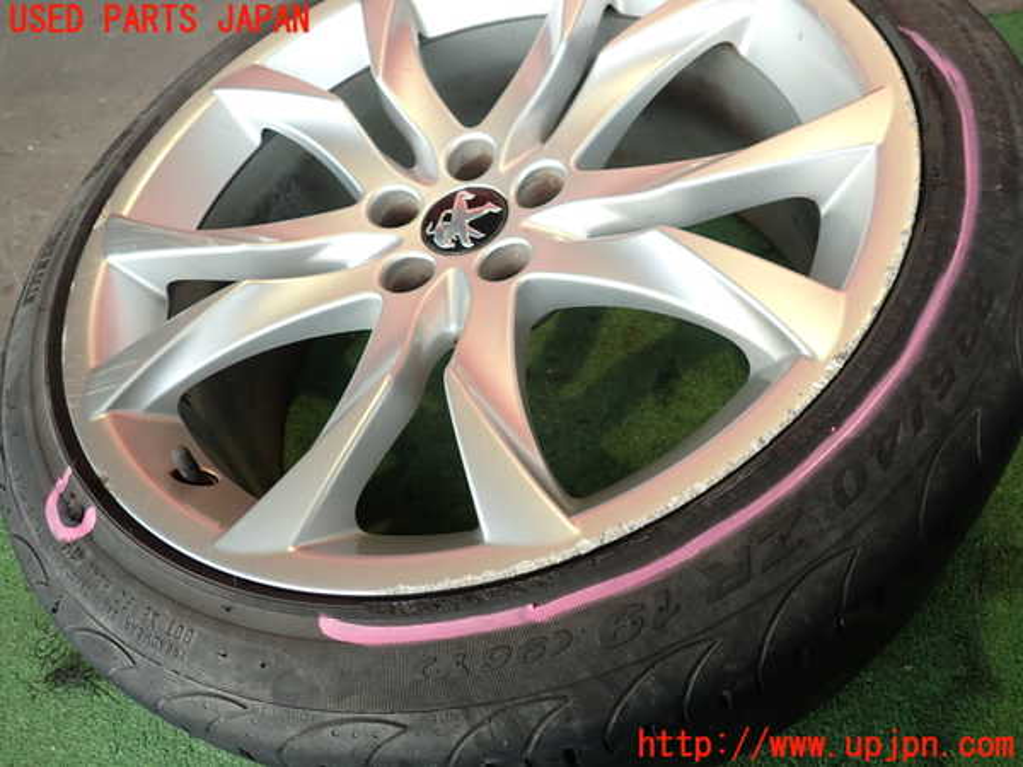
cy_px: 384
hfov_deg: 69.4
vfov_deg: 54.9
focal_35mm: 25
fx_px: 739
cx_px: 512
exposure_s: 1/60
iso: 200
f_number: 2
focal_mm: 4.5
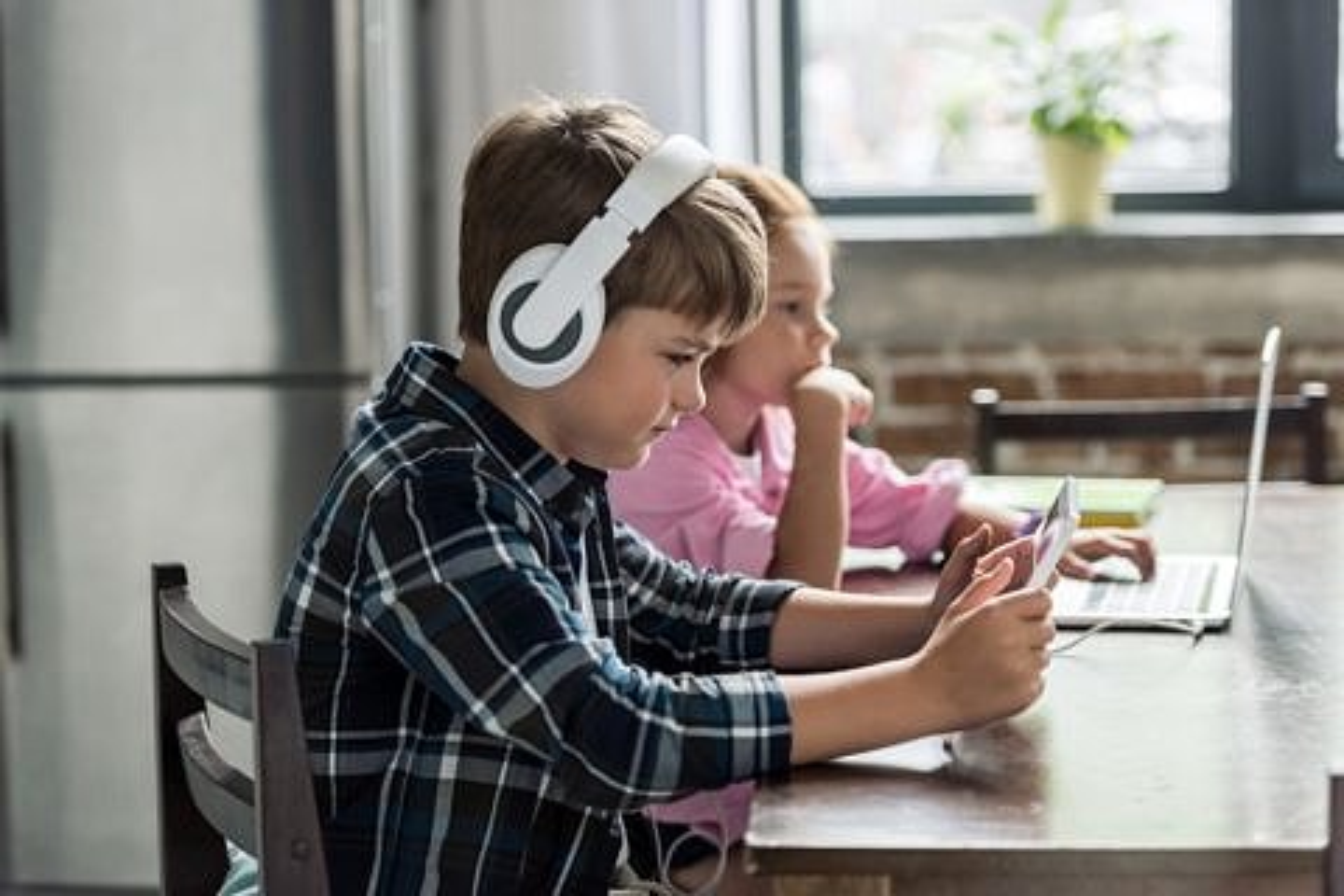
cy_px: 448
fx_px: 2986
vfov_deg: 17.1
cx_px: 672
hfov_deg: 25.4
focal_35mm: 80
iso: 640
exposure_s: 1/250
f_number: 2.8
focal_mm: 80
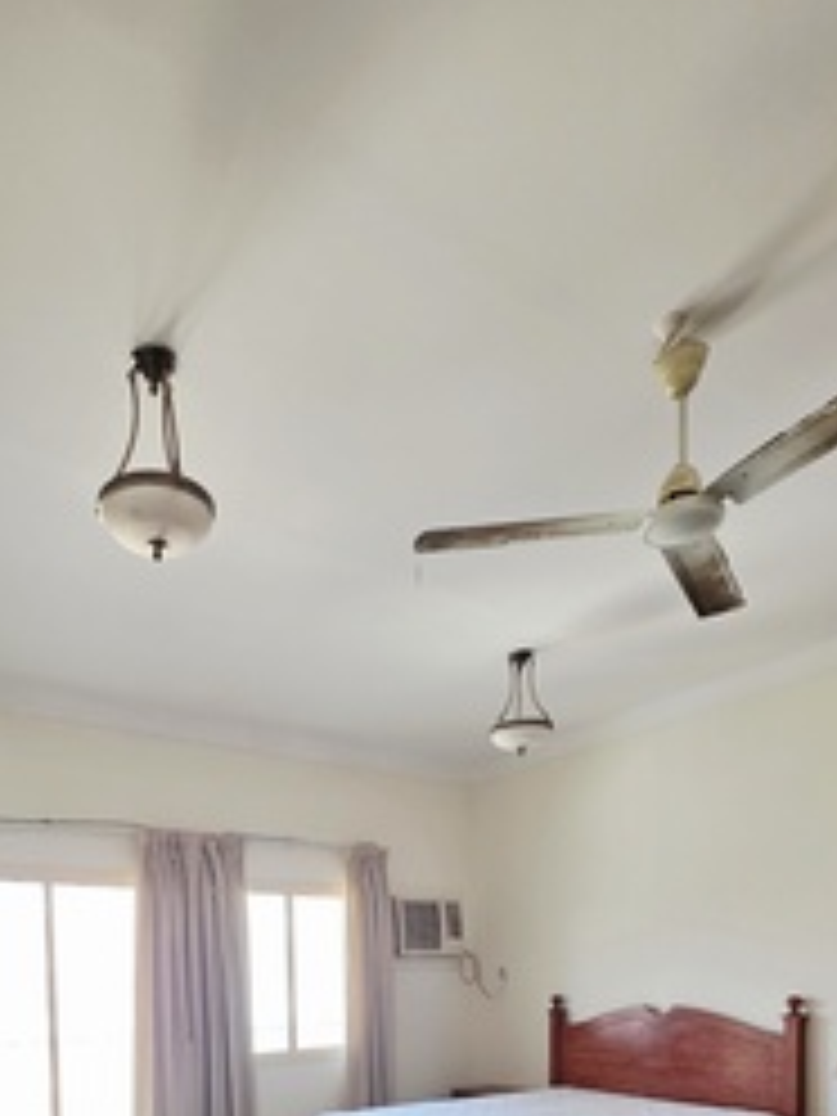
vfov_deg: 60.3
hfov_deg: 55.3
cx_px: 259
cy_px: 1010
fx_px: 774
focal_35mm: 24
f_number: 1.9
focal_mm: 2.2
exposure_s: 1/101
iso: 160
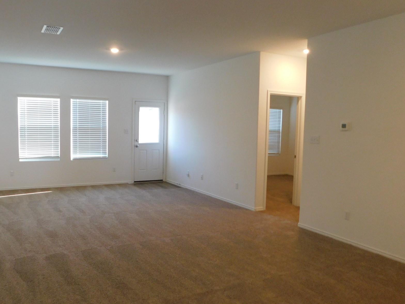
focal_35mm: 30
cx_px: 157
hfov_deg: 59.3
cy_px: 150
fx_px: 351
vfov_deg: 46.8
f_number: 3
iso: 220
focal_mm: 4
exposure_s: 1/30
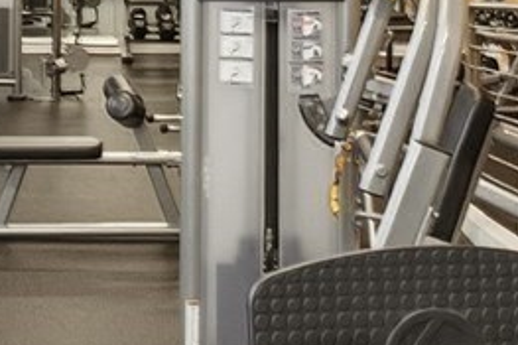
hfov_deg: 18.5
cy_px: -163
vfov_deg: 12.0
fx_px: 1567
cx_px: 81
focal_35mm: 109
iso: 100
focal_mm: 14
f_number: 8
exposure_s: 1/1.25
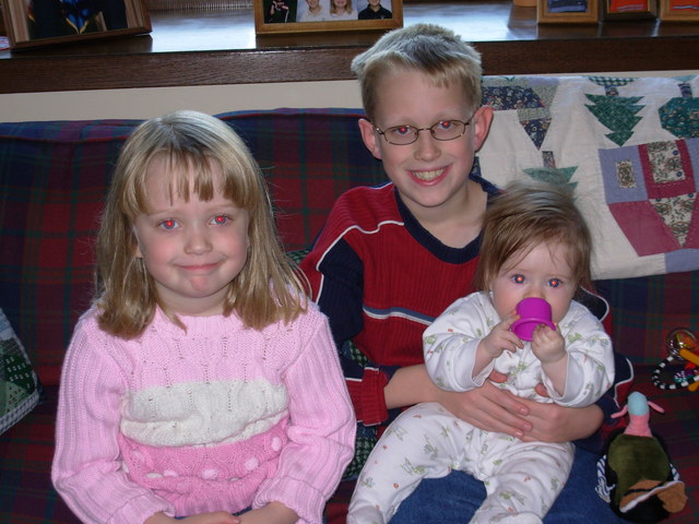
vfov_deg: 21.0
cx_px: 350
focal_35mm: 70
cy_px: 262
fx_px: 1414
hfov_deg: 27.8
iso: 50
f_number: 3.5
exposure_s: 1/45.3
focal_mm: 11.5
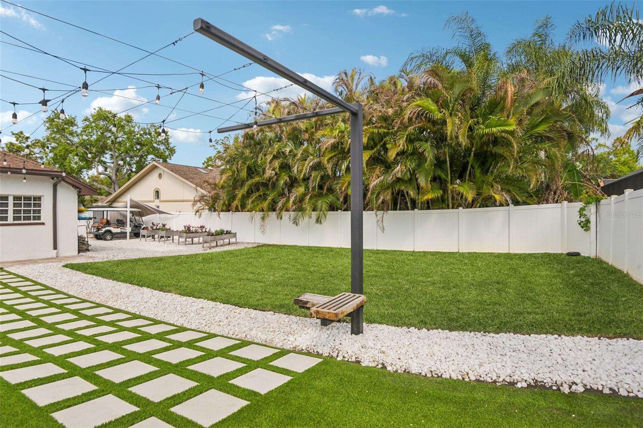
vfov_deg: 64.5
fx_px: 339
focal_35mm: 19
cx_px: 322
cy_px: 214
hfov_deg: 86.9
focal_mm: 19
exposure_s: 1/1250
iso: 400
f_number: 8
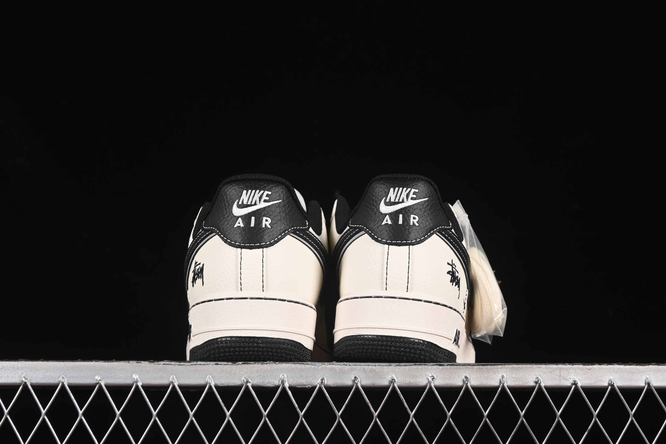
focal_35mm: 75
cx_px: 333
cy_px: 222
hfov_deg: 27.0
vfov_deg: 18.2
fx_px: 1387
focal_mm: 50
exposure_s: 1/80
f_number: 7.1
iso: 160
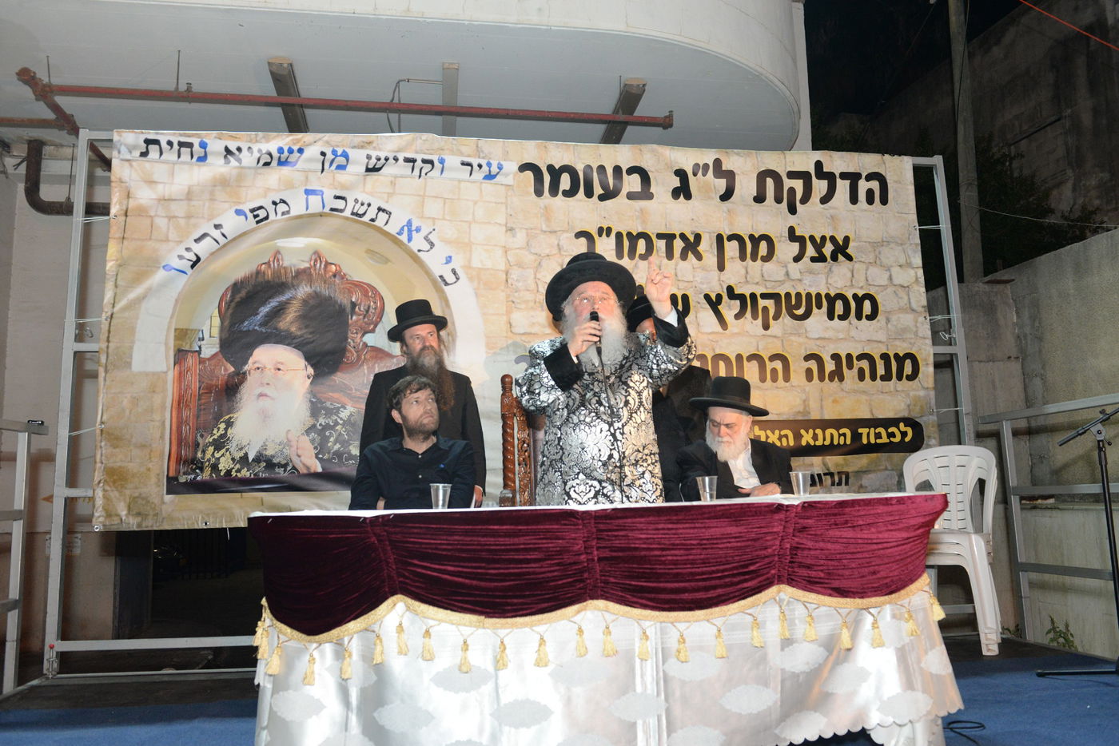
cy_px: 373
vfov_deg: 46.4
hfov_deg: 65.5
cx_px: 560
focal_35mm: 28
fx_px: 870
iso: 2500
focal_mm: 28
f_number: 4
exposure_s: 1/160
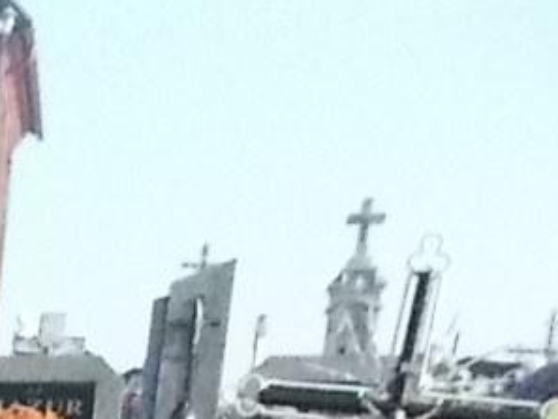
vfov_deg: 9.1
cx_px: -789
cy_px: 1125
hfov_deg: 11.6
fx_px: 2258
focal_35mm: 140
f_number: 8
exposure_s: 1/200
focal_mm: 4.6
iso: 400
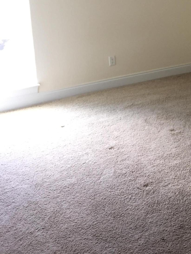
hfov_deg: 26.6
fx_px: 390
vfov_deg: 34.3
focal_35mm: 53
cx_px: 171
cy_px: 28
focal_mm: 4.15
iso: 50
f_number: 2.2
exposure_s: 1/30
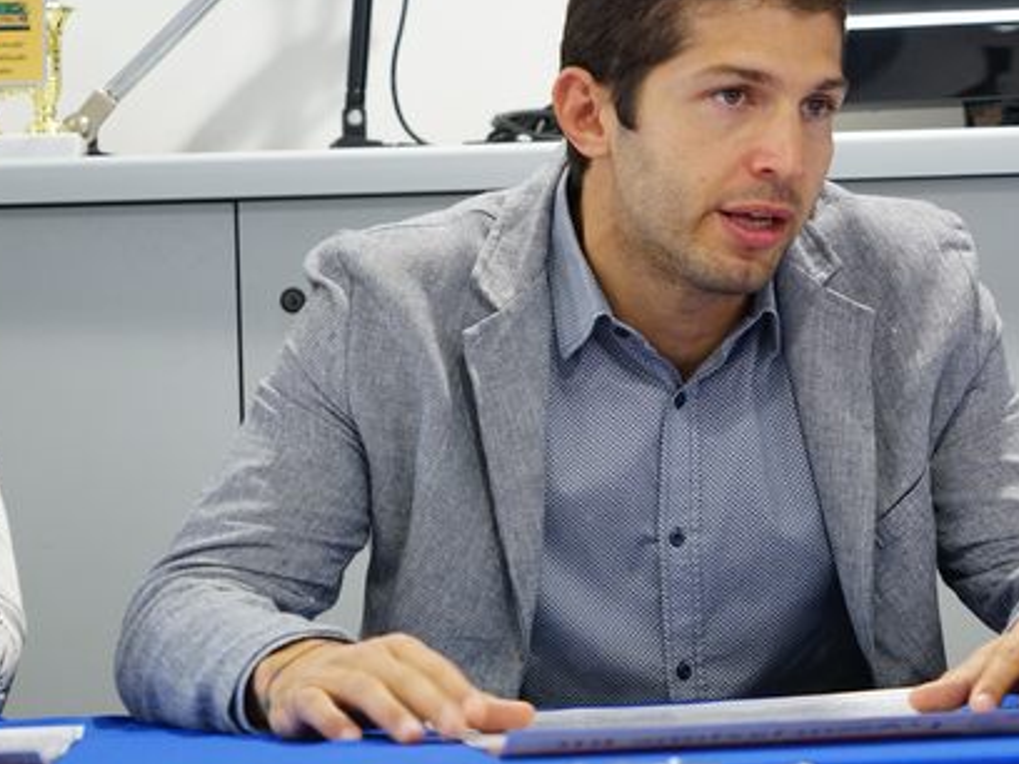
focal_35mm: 163
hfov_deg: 12.1
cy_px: 343
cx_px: 642
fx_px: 4798
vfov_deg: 9.1
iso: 1250
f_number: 6.3
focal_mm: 108
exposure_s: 1/40
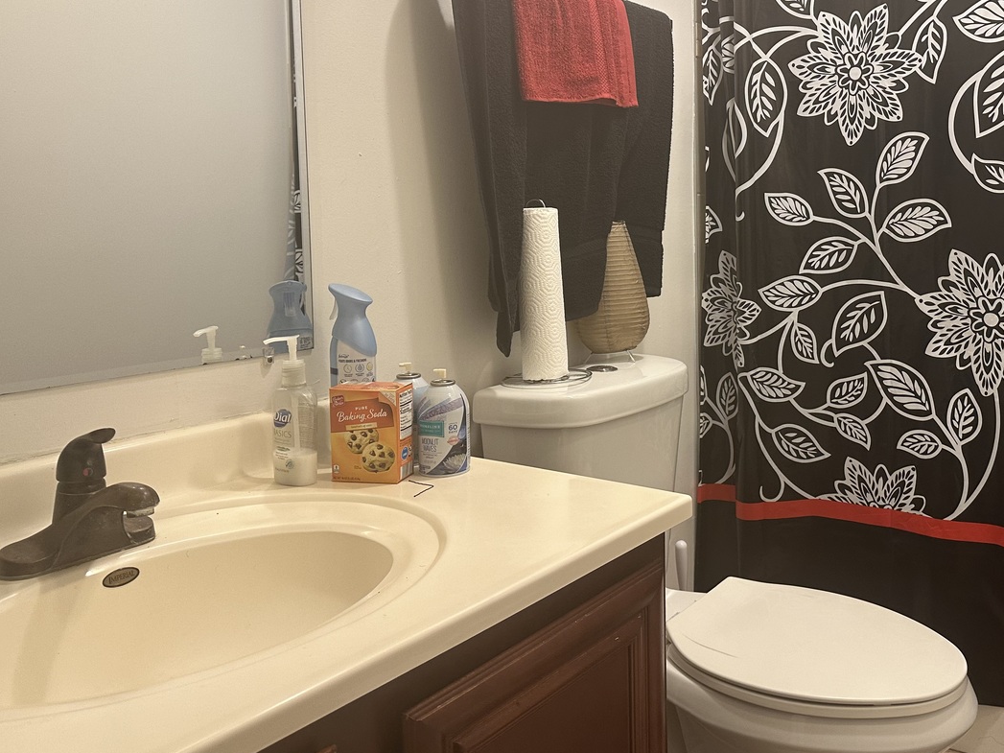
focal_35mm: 33
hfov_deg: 54.4
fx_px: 957
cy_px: 288
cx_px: 659
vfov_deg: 42.6
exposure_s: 1/60
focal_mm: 6.86
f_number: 1.78
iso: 160
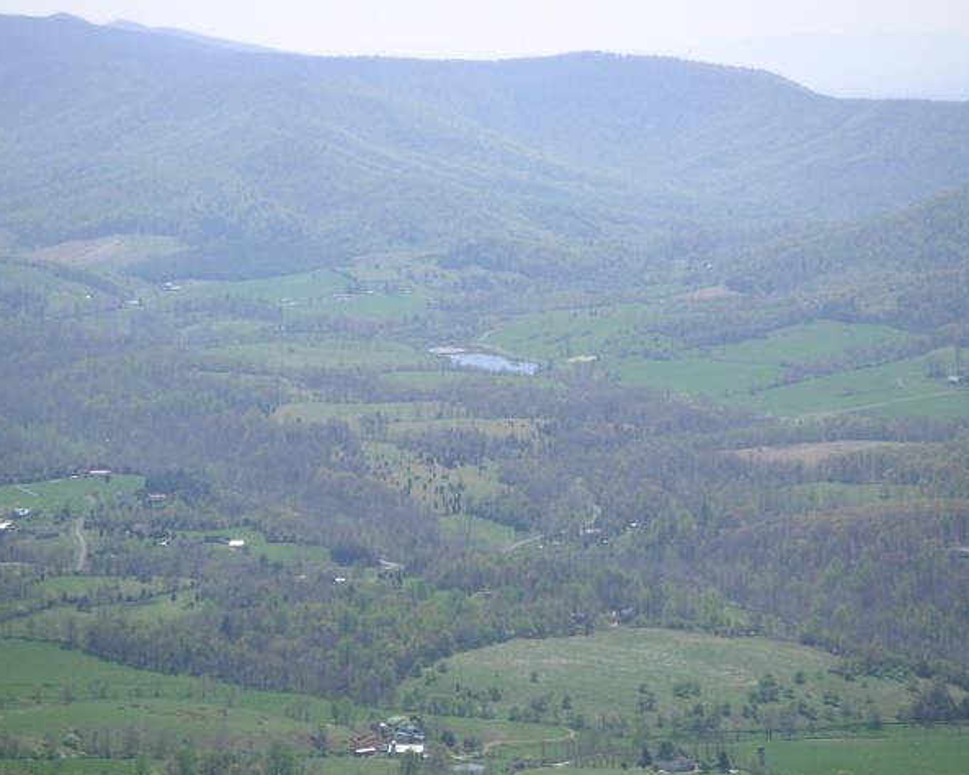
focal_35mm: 117
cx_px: 464
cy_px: 389
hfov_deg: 16.4
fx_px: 3354
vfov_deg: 13.2
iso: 50
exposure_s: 1/500
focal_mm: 17.1
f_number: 3.6
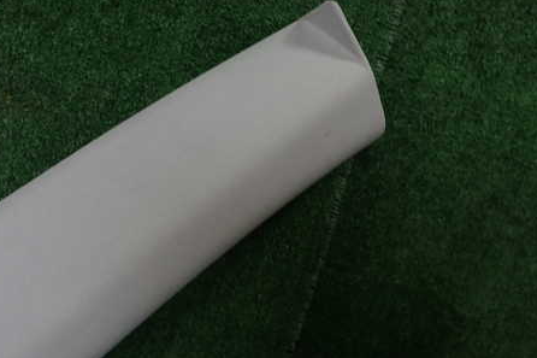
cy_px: 122
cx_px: 230
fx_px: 626
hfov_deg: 46.3
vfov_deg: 31.6
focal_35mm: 42
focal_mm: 5.4
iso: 100
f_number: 3.2
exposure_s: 1/60
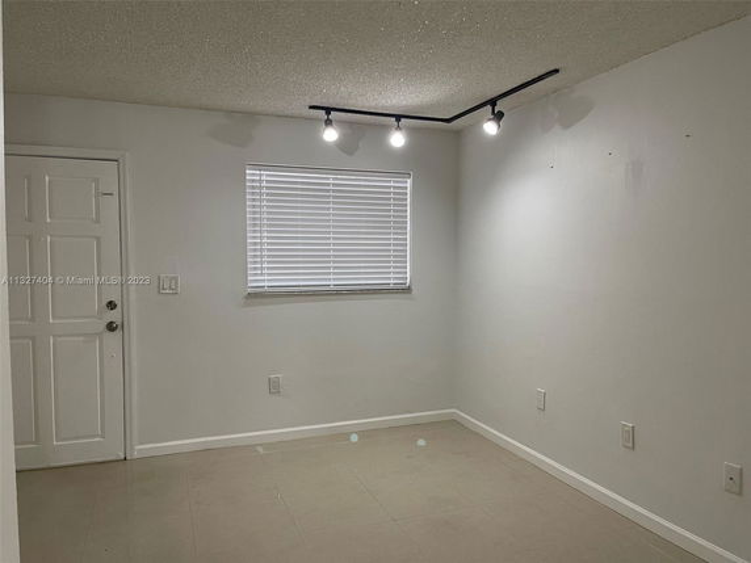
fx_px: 564
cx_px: 376
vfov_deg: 53.1
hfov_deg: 67.3
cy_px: 282
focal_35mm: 26
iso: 125
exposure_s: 1/60
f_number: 1.6
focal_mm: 5.1
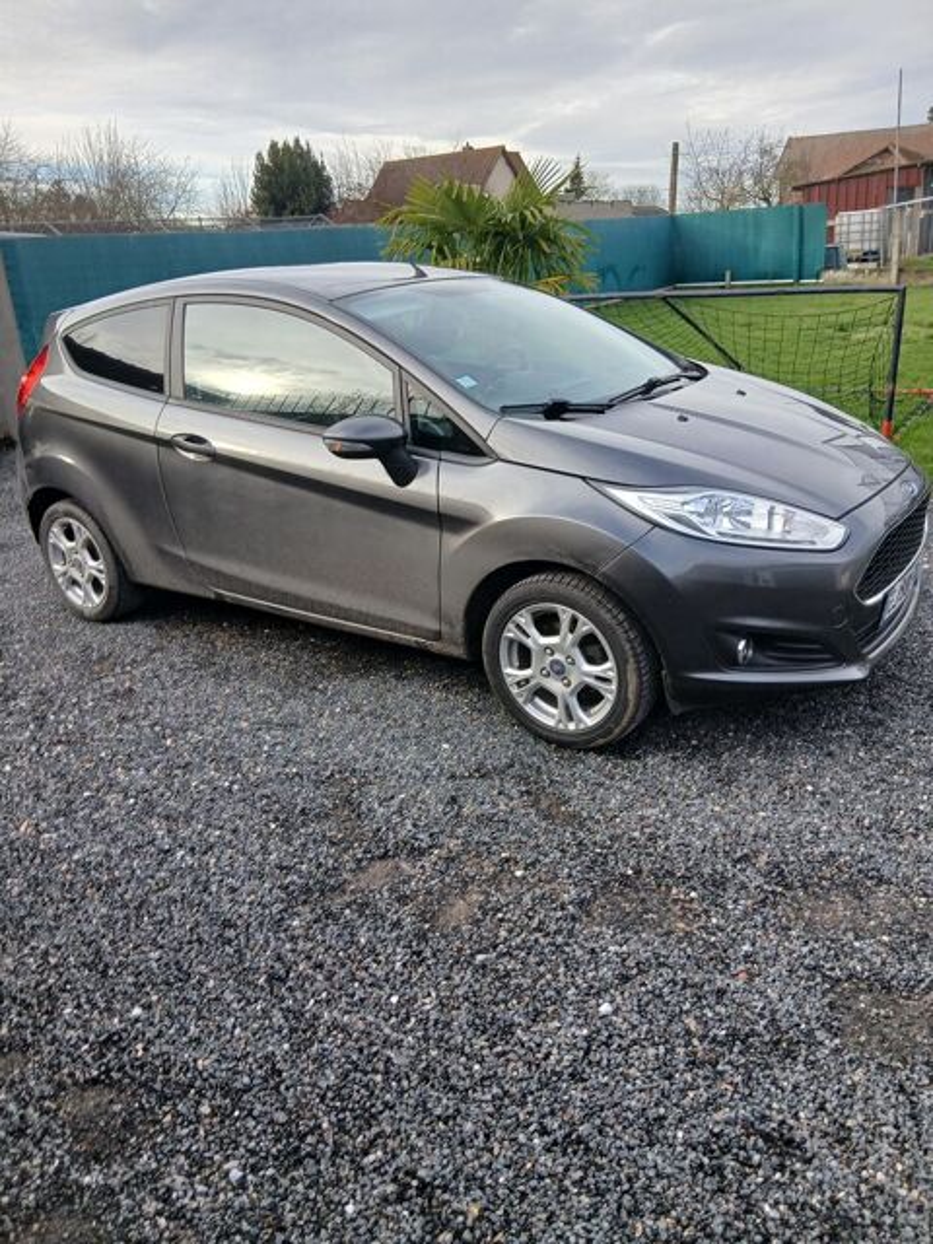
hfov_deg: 53.1
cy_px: 622
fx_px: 934
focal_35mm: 26
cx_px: 466
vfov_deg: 67.3
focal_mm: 3.98
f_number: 1.8
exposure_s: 1/120
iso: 32
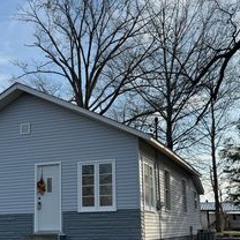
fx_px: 400
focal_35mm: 51
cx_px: 83
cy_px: 171
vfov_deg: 32.9
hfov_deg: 33.2
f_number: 1.78
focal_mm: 6.76
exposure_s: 1/3802
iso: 80
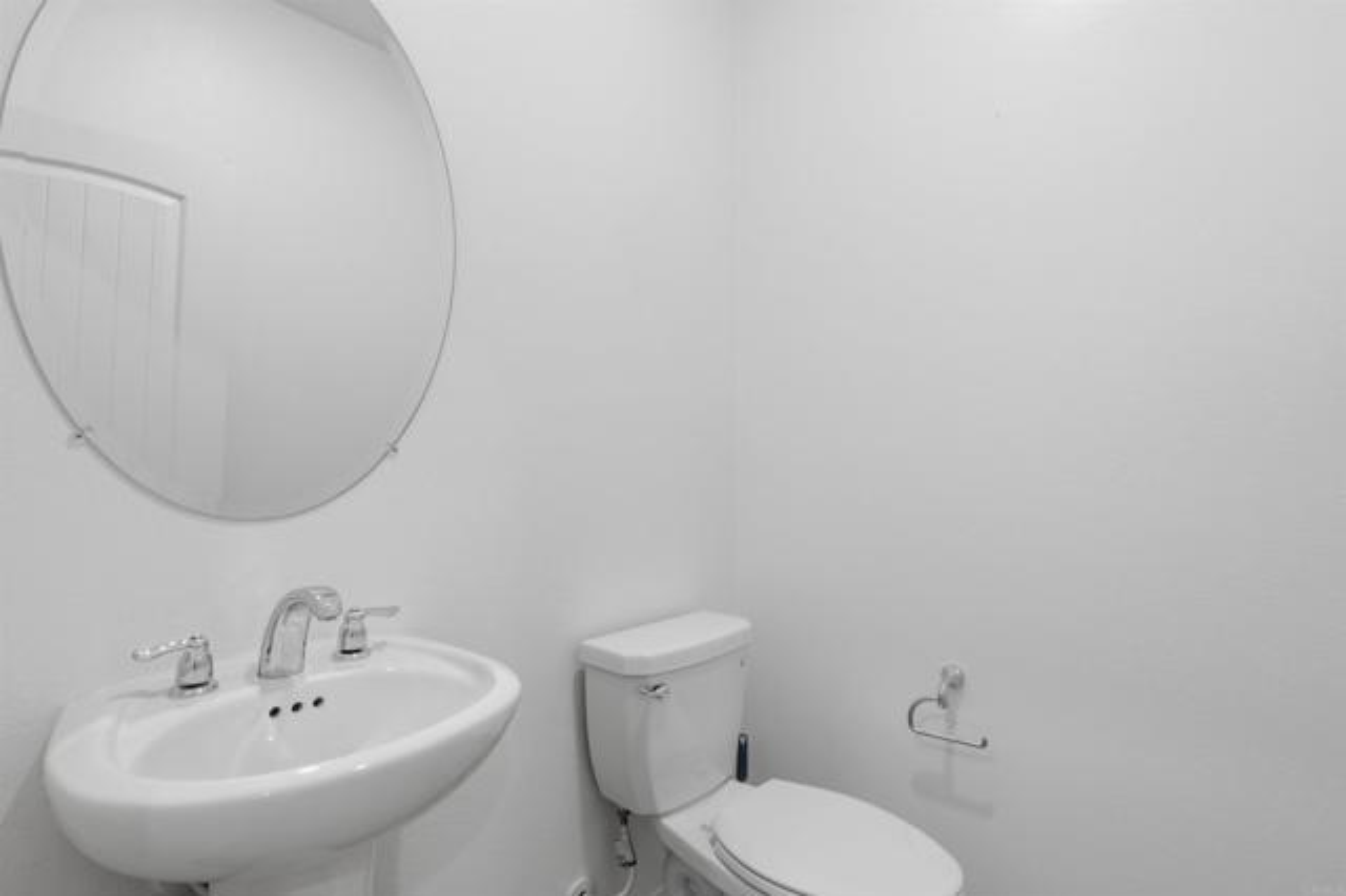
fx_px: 598
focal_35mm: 16
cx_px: 673
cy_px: 448
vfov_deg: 73.7
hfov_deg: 96.8
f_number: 9
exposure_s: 1/40
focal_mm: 16
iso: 320
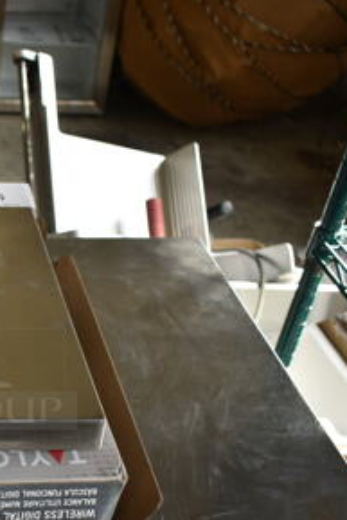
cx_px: -122
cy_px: 335
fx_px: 823
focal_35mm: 57
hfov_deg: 21.2
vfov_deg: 34.8
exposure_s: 1/50
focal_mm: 18
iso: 100
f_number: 3.5
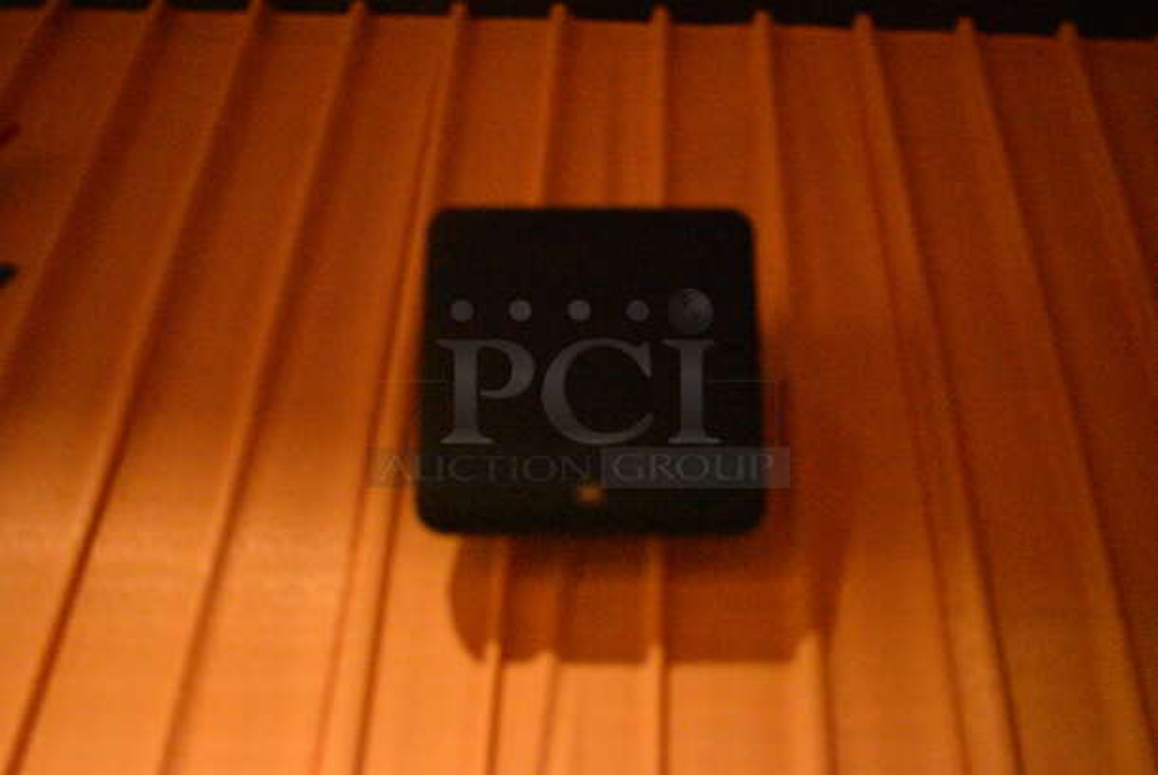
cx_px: 579
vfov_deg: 33.1
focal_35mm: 40
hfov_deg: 47.9
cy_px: 388
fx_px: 1304
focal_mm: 27
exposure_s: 1/15
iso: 12800
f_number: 4
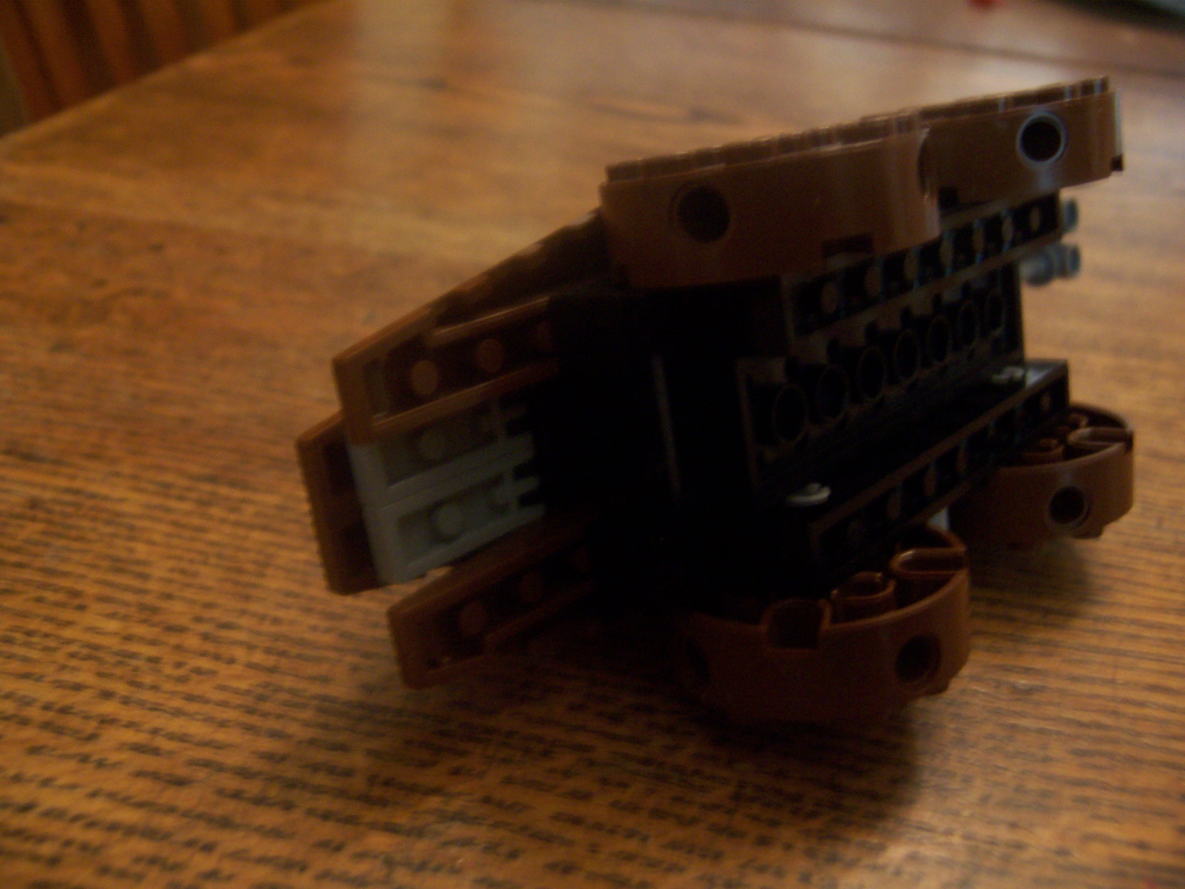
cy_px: 444
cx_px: 592
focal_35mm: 33
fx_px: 1130
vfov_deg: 42.9
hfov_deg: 55.4
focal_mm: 5.5
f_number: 2.8
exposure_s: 1/8
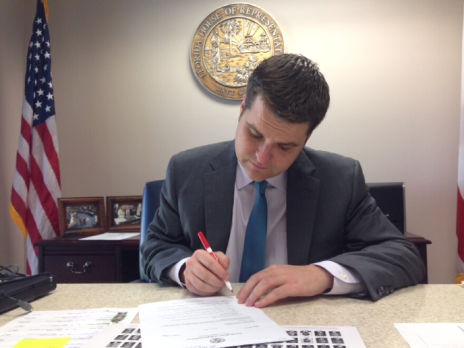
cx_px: 232
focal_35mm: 33
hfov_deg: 55.4
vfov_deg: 42.9
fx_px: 442
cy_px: 174
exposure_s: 1/20
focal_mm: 4.12
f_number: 2.4
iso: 100
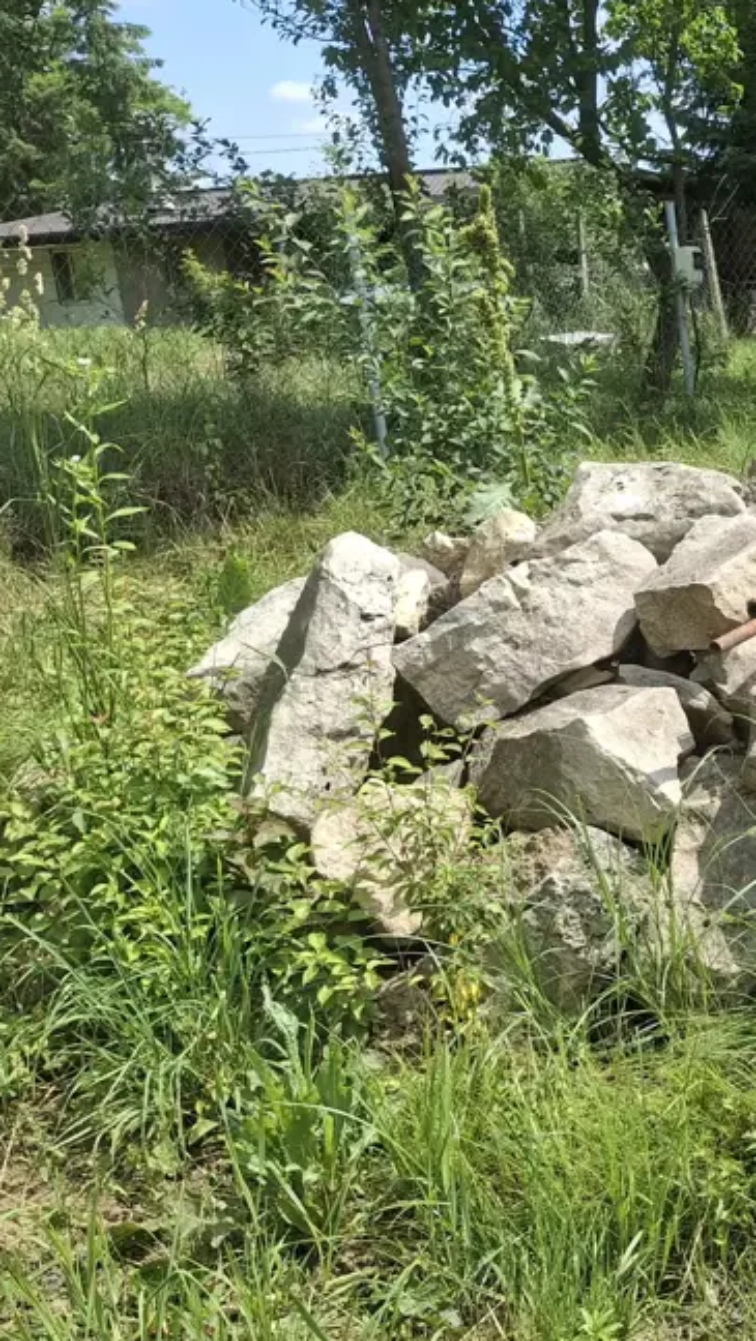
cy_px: 675
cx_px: 955
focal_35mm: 42
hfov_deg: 25.0
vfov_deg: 48.3
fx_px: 1495
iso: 32
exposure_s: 1/855
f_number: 1.8
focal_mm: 4.69
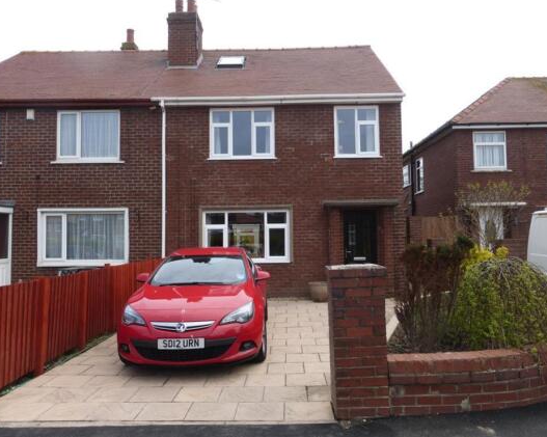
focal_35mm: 27
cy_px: 214
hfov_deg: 64.1
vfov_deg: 53.1
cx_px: 275
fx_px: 437
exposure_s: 1/320
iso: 100
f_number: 4
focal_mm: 4.3
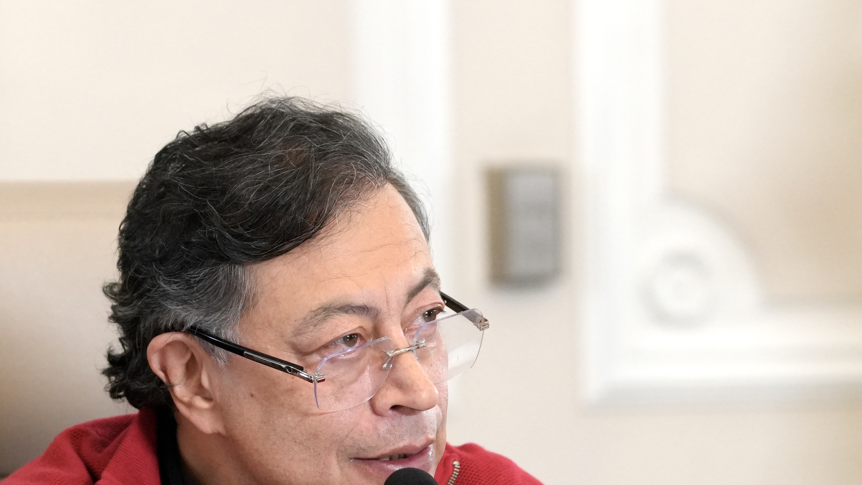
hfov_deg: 8.2
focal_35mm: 264
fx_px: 6034
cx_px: 272
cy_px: 461
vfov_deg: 4.6
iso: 2500
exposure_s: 1/200
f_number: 3.5
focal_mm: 92
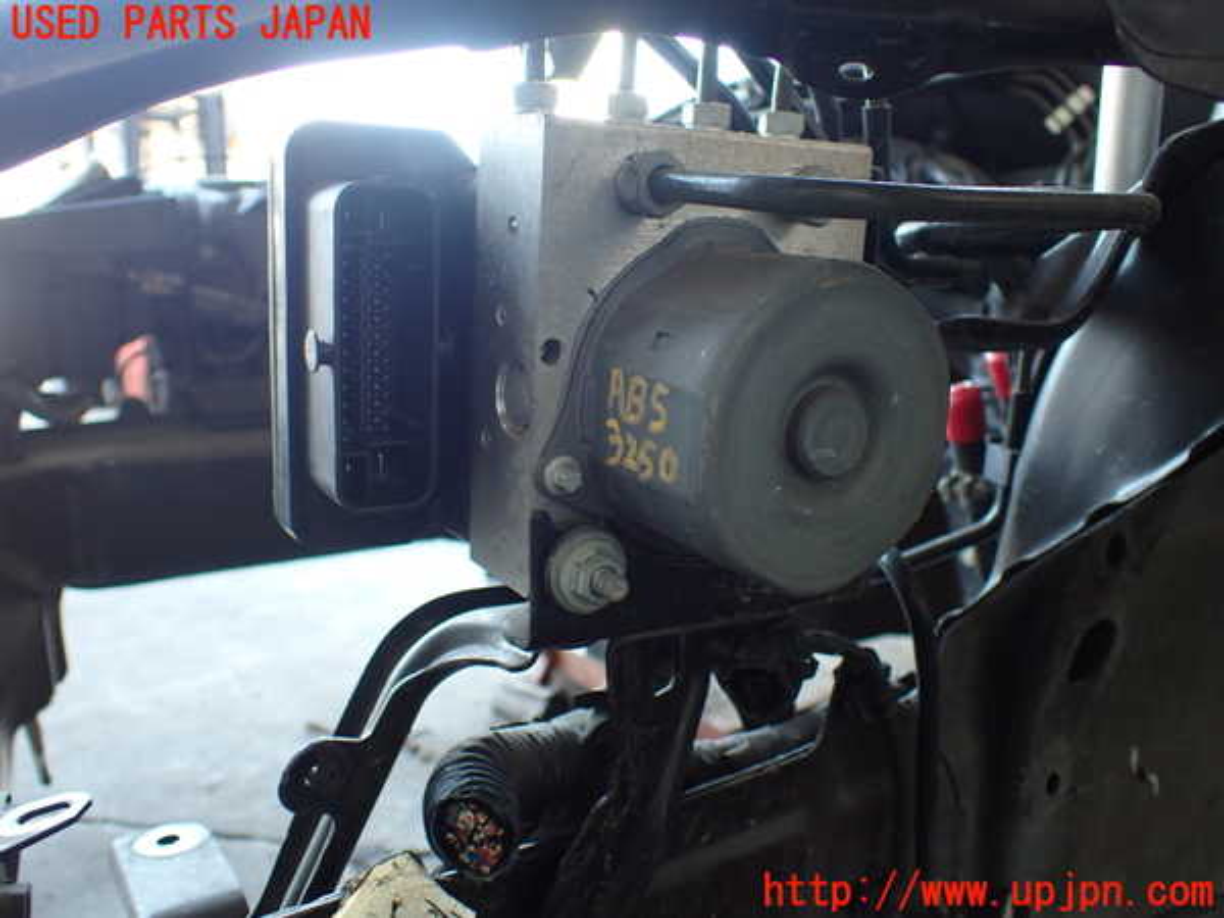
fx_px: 1061
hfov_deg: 60.0
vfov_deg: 46.8
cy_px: 459
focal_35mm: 30
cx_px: 612
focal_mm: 5.4
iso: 200
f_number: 2.3
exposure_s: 1/50
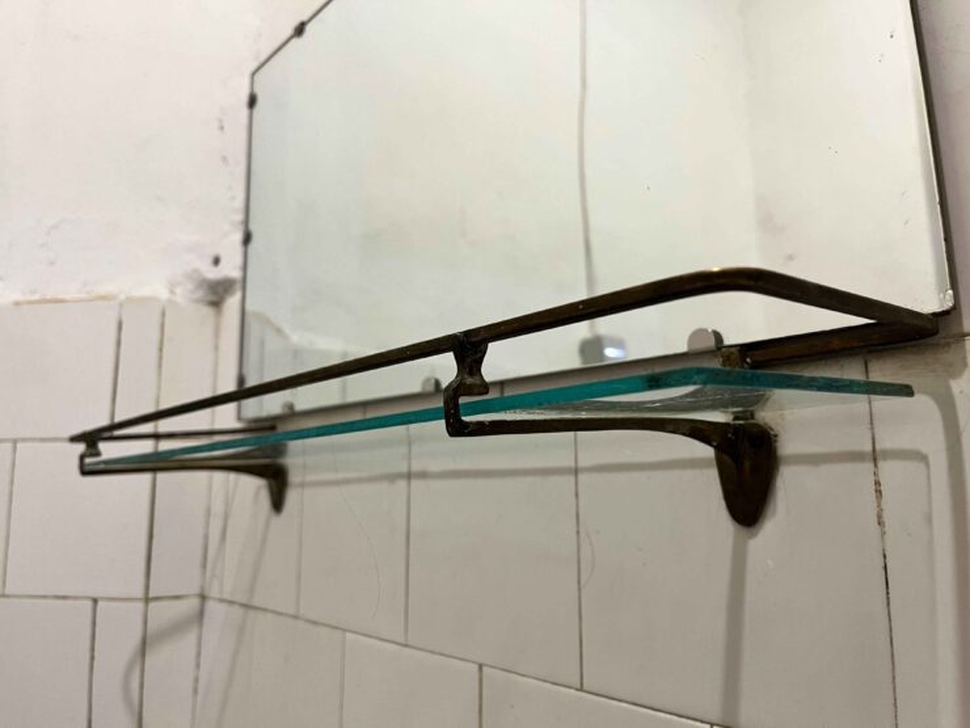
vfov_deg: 53.1
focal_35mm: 26
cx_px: 485
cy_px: 364
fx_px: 729
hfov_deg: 67.3
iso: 125
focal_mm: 5.1
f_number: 1.6
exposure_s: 1/50
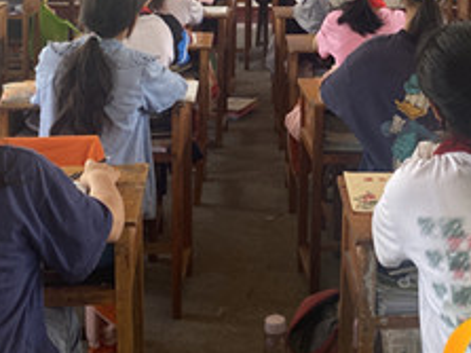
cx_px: 329
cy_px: -30
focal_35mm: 70
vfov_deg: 20.1
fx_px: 952
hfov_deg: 27.5
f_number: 1.8
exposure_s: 1/121
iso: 64
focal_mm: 4.25
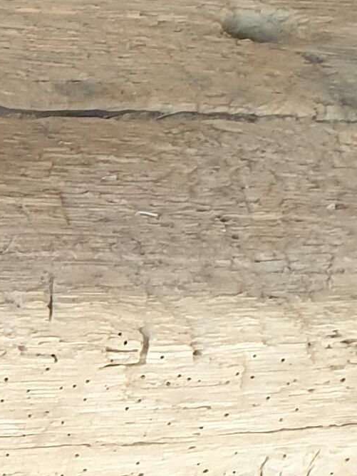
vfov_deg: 12.5
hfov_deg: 8.5
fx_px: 2159
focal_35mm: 157
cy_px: 443
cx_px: -561
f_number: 2.4
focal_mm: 4.3
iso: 400
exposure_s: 1/50
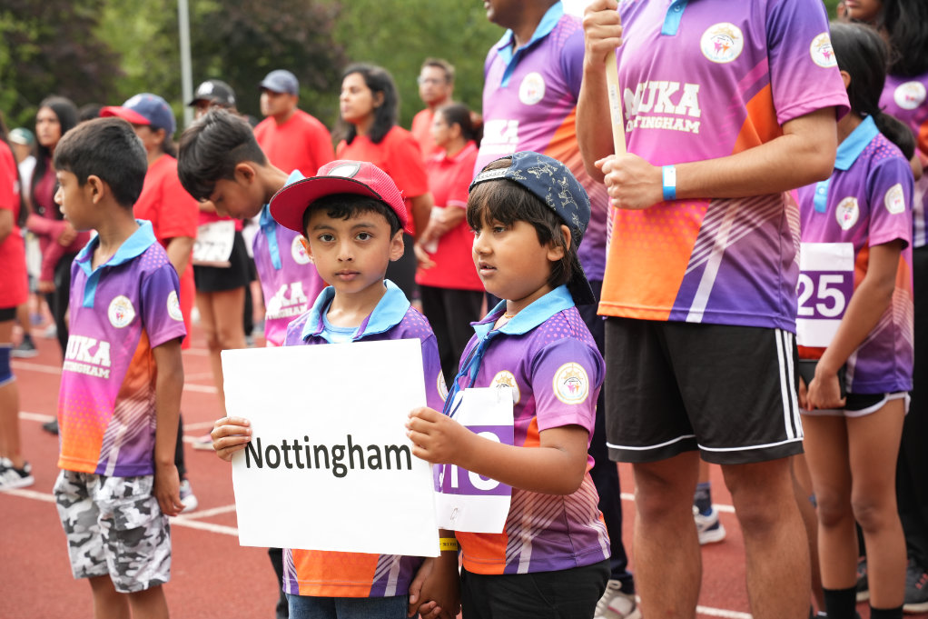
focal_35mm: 70
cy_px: 310
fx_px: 1804
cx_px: 464
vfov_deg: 19.5
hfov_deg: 28.8
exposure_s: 1/250
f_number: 5
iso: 400
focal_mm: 70
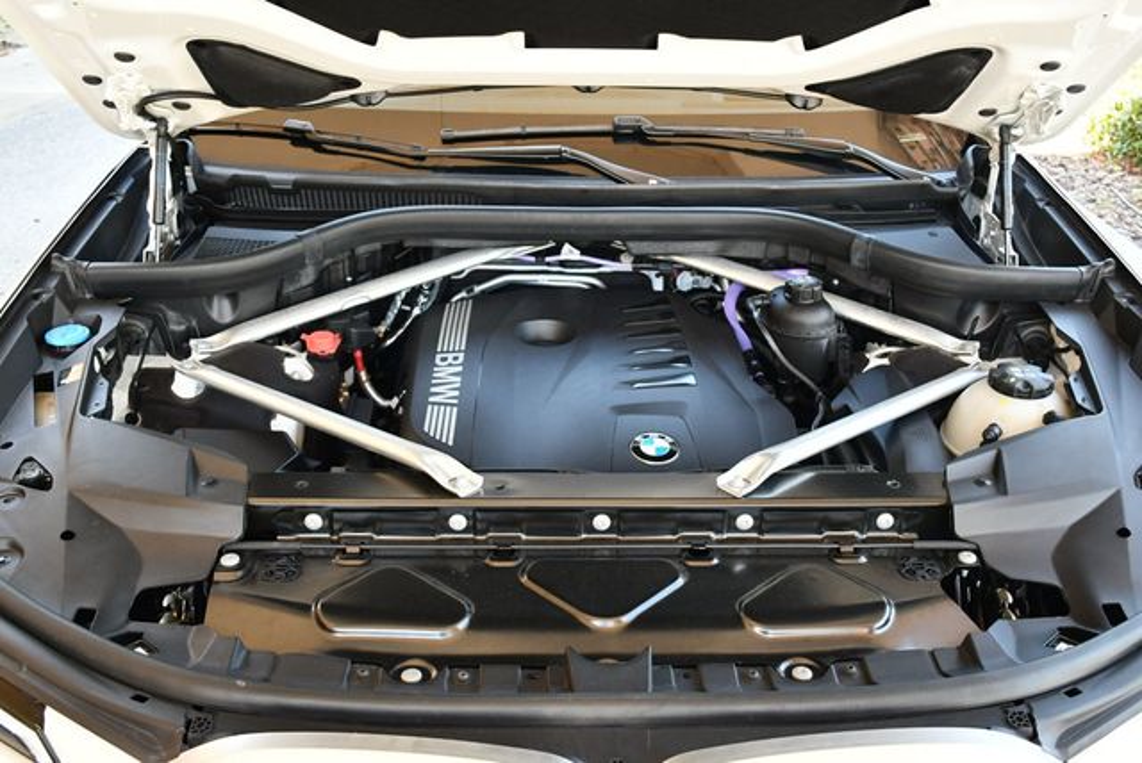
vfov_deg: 36.9
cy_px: 382
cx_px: 571
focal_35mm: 36
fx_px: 1143
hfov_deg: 53.1
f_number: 3.5
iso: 800
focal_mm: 18
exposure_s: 1/250
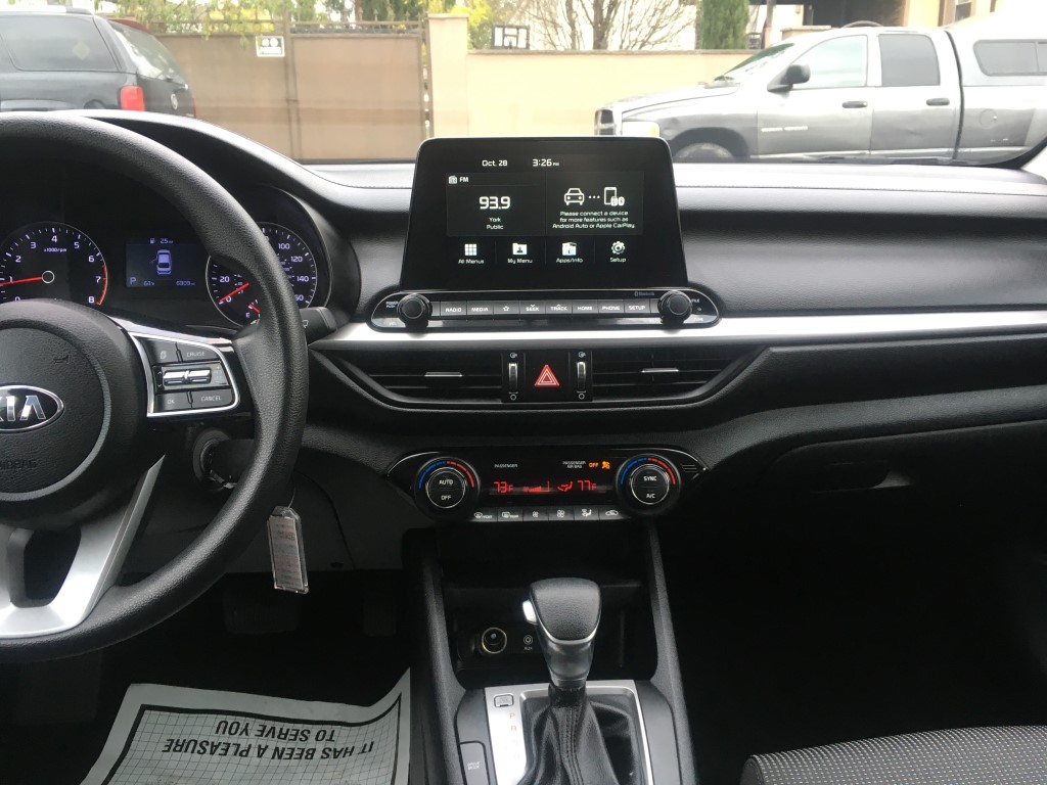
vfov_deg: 48.2
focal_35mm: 29
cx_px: 524
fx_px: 877
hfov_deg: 61.7
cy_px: 392
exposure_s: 1/30
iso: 25
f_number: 2.2
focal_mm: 4.15
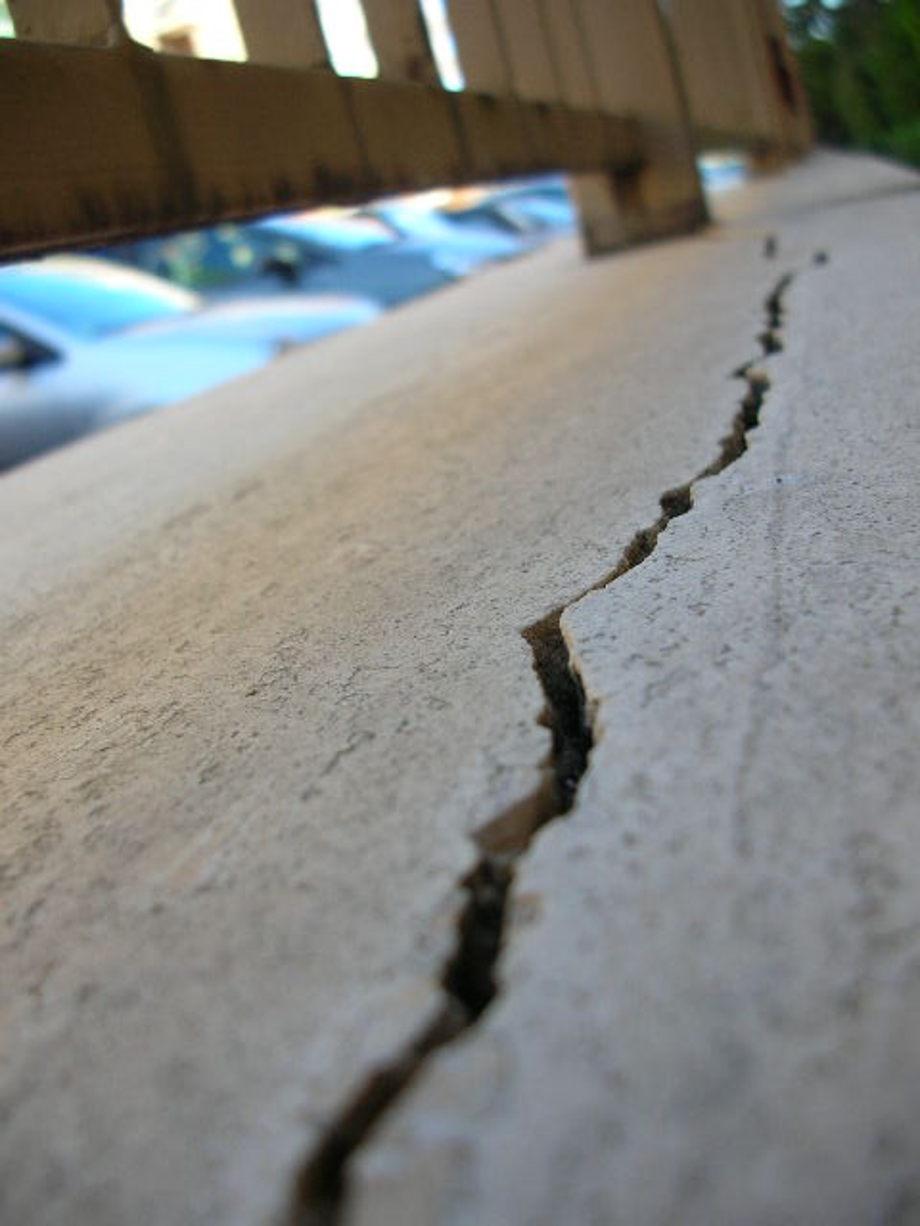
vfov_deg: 52.6
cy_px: 613
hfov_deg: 40.7
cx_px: 460
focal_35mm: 35
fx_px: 1240
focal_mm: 5.8
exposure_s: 1/144
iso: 50
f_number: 2.8
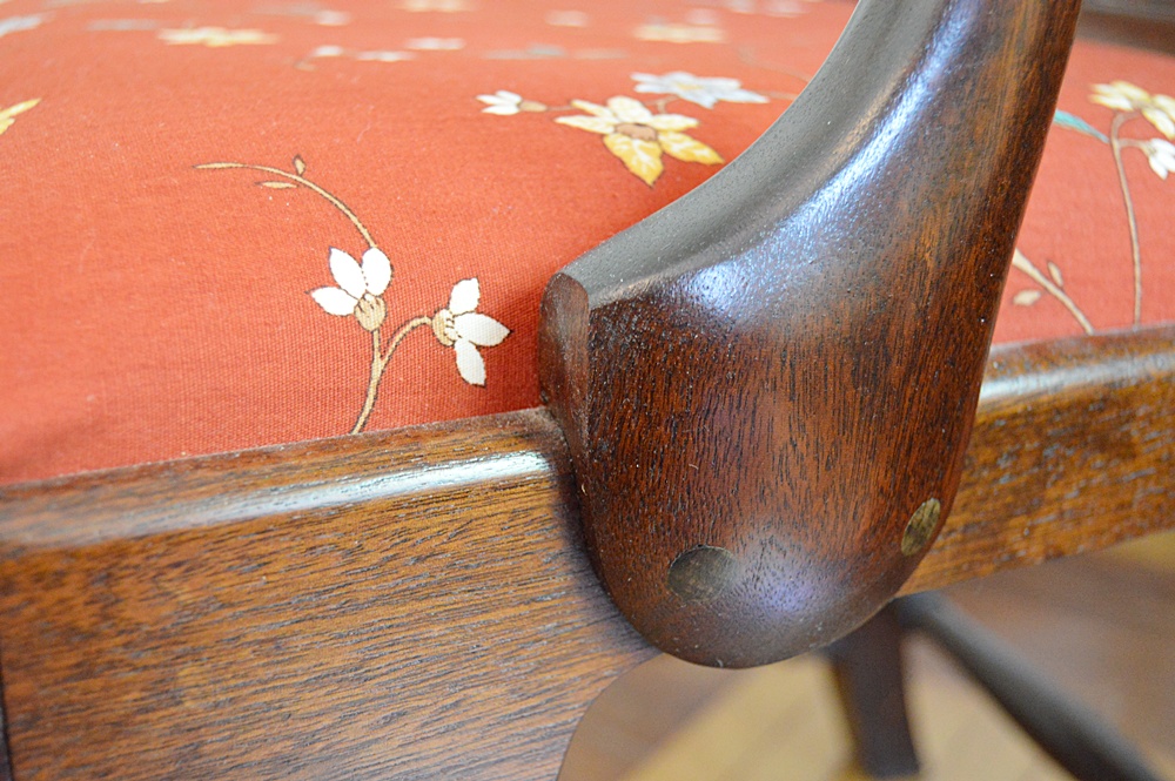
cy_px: 390
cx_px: 588
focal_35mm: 45
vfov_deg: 29.8
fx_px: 1468
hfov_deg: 43.6
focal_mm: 30
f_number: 4.2
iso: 3200
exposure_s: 1/13
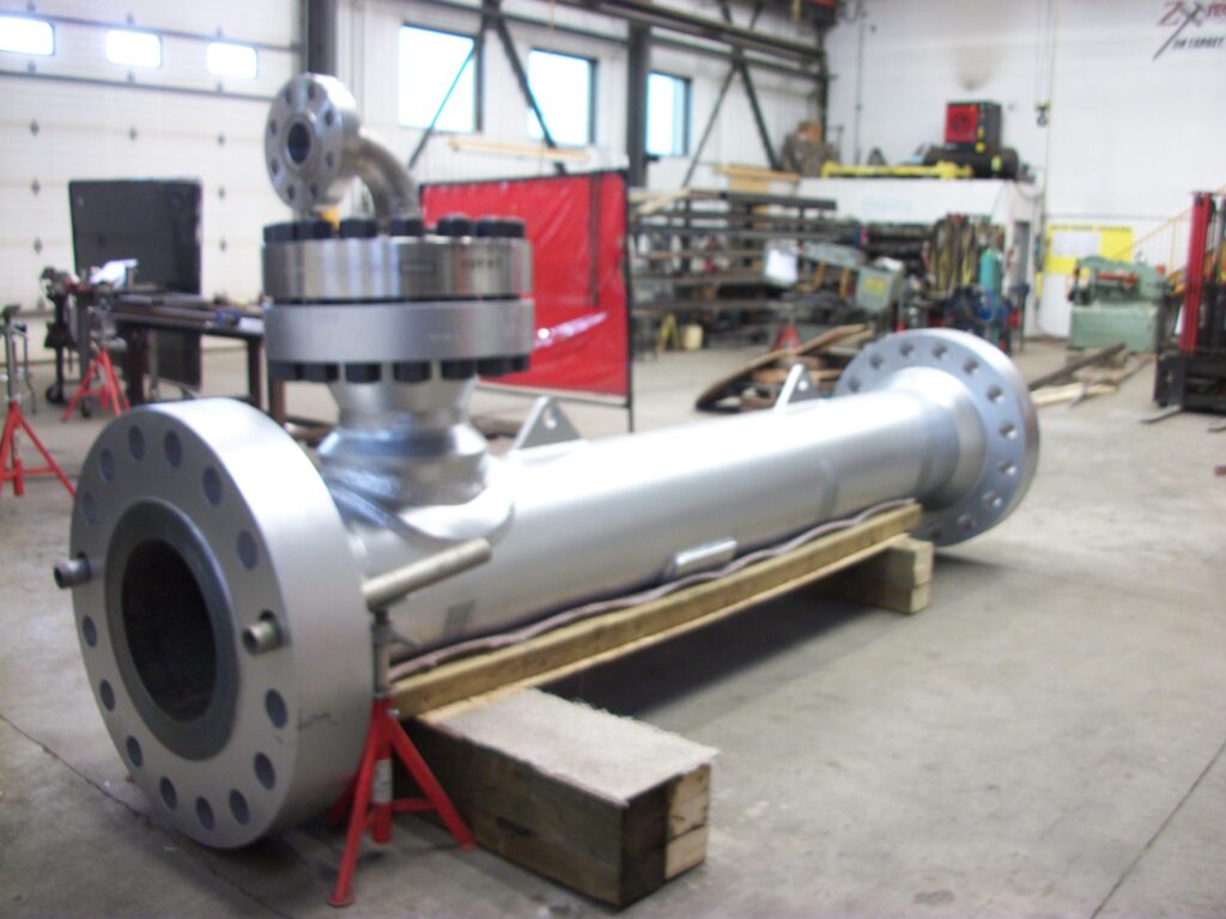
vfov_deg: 44.2
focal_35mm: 32
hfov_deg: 56.8
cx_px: 613
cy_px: 460
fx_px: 1133
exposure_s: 1/20
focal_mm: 5.7
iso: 160
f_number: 2.9
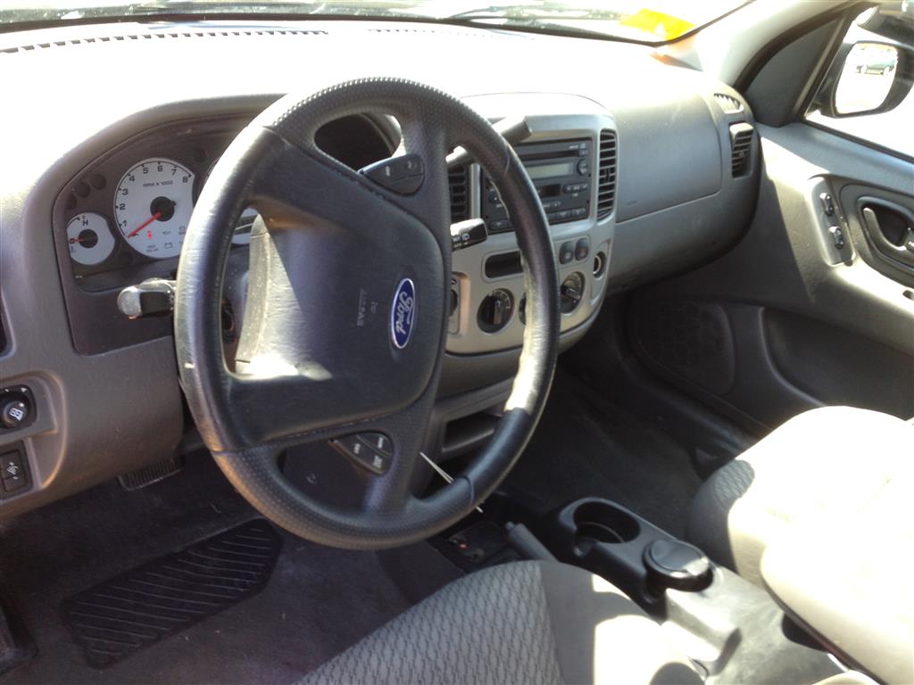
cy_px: 342
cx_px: 457
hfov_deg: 55.4
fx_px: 871
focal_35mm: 33
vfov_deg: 42.9
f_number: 2.4
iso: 50
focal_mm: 4.13
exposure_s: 1/60
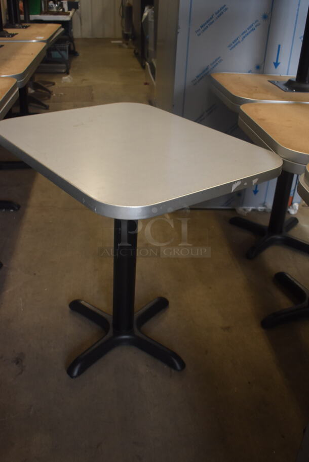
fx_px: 463
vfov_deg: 53.1
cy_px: 231
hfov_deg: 36.9
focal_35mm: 36
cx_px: 154
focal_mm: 24
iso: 900
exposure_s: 1/125
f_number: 3.8
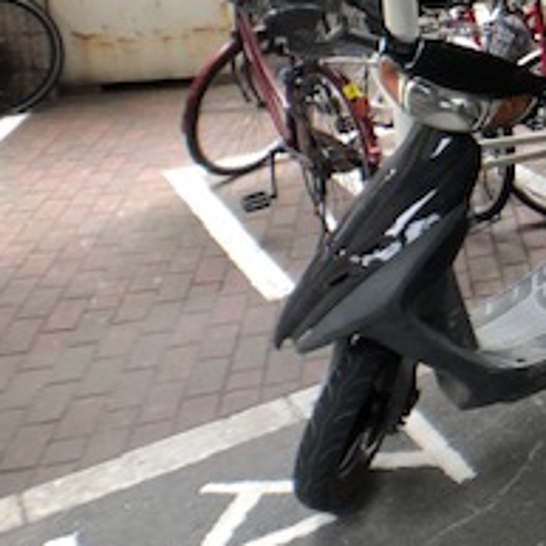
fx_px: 1463
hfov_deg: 18.8
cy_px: -3
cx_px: 801
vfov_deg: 20.4
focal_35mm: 82
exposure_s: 1/40
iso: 25
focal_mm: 4
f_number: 1.8
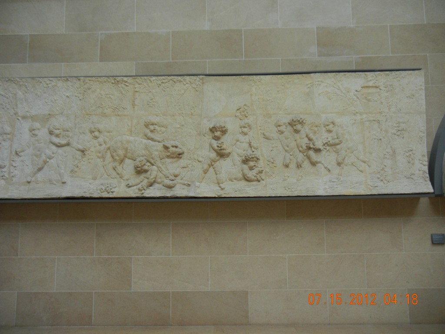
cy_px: 167
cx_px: 222
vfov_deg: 46.8
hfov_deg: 60.0
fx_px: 386
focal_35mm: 30
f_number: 3.5
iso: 210
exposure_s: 1/61.7
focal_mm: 5.4
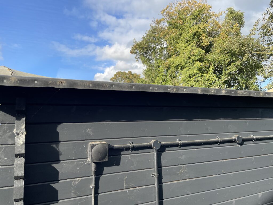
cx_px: 136
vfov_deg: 53.1
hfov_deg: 67.3
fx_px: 205
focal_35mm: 26
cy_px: 102
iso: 32
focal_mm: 4.2
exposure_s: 1/1401
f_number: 1.6
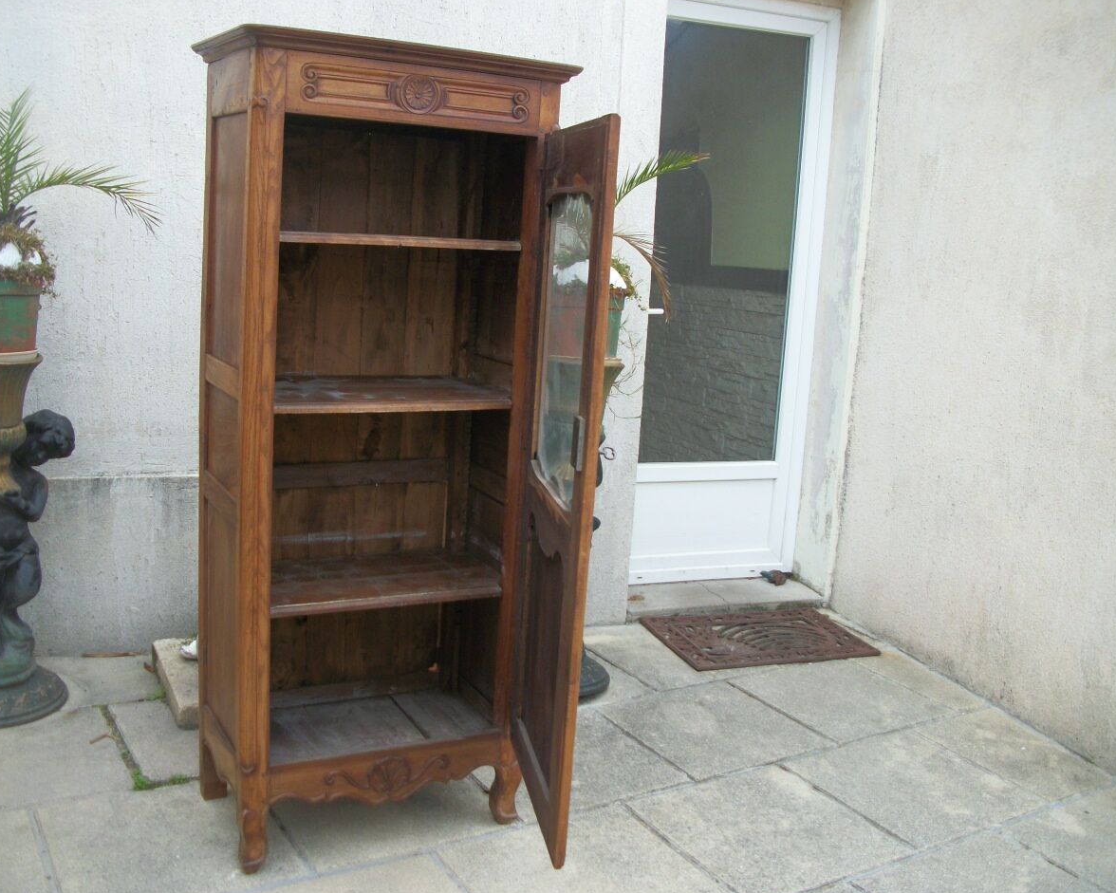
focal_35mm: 34
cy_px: 447
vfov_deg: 43.4
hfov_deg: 52.8
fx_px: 1123
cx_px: 519
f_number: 2.9
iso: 80
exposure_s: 1/125
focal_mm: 5.7
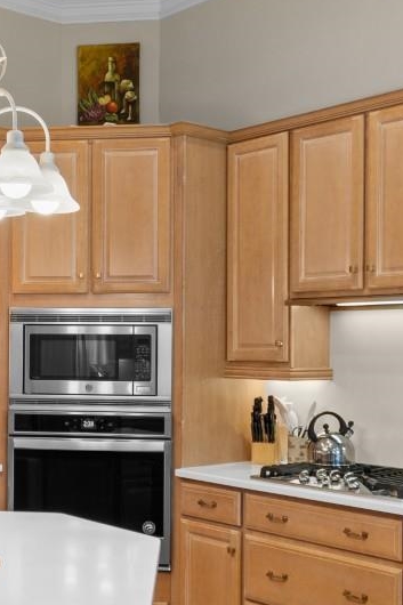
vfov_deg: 38.1
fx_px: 874
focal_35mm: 52
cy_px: 345
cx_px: 73
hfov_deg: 25.5
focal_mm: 11.5
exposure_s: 1/4
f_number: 4.8
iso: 100
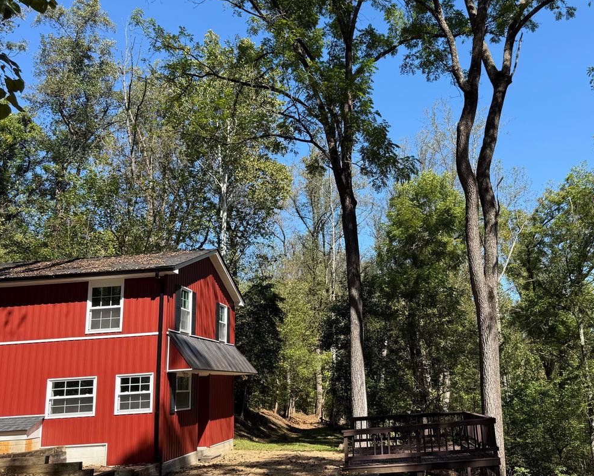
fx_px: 598
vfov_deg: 43.3
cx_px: 360
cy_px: 214
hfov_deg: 52.4
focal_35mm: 34
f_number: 1.78
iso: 80
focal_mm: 6.76
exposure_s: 1/1727
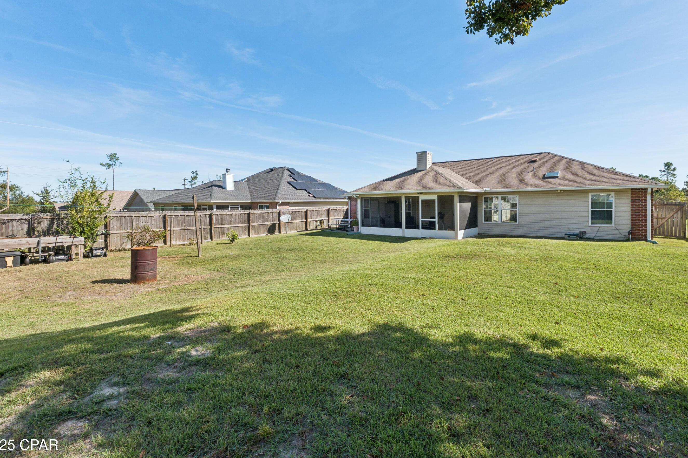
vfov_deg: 70.3
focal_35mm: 17
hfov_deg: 93.2
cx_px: 361
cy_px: 209
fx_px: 325
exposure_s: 1/200
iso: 125
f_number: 10
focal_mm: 10
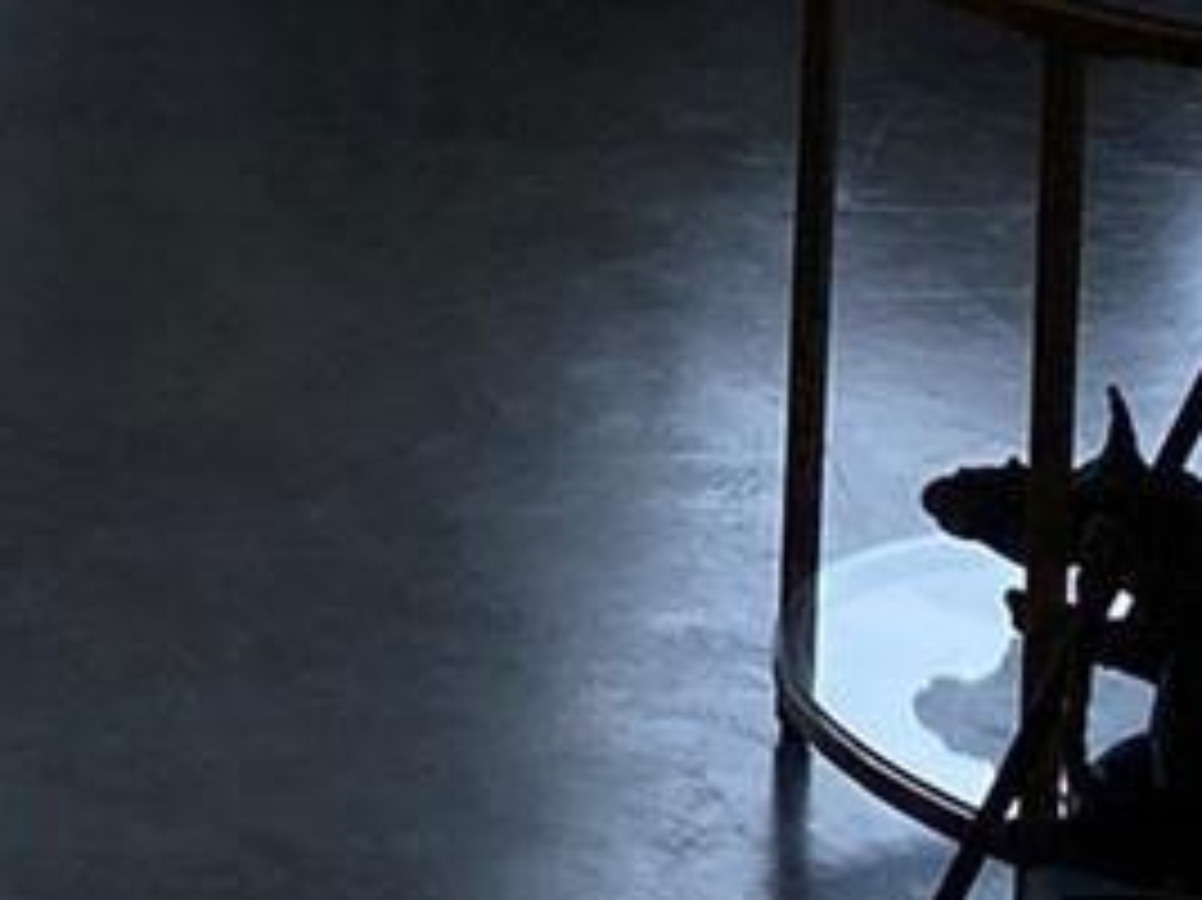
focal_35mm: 156
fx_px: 5414
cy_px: -1264
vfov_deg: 8.6
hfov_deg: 11.0
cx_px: -1526
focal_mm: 4.25
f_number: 1.8
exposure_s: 1/1063
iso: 32
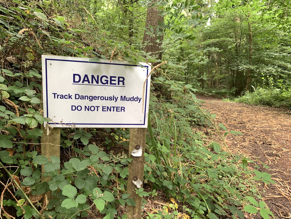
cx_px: 146
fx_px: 219
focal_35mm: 26
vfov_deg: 53.1
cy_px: 110
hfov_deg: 67.3
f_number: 1.8
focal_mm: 4.25
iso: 100
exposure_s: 1/62
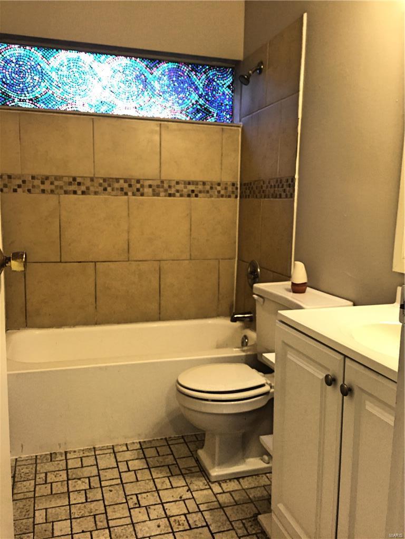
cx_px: 202
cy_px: 270
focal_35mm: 29
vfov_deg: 61.7
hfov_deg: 48.2
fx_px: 452
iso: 125
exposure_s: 1/30
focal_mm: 4.15
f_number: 2.2
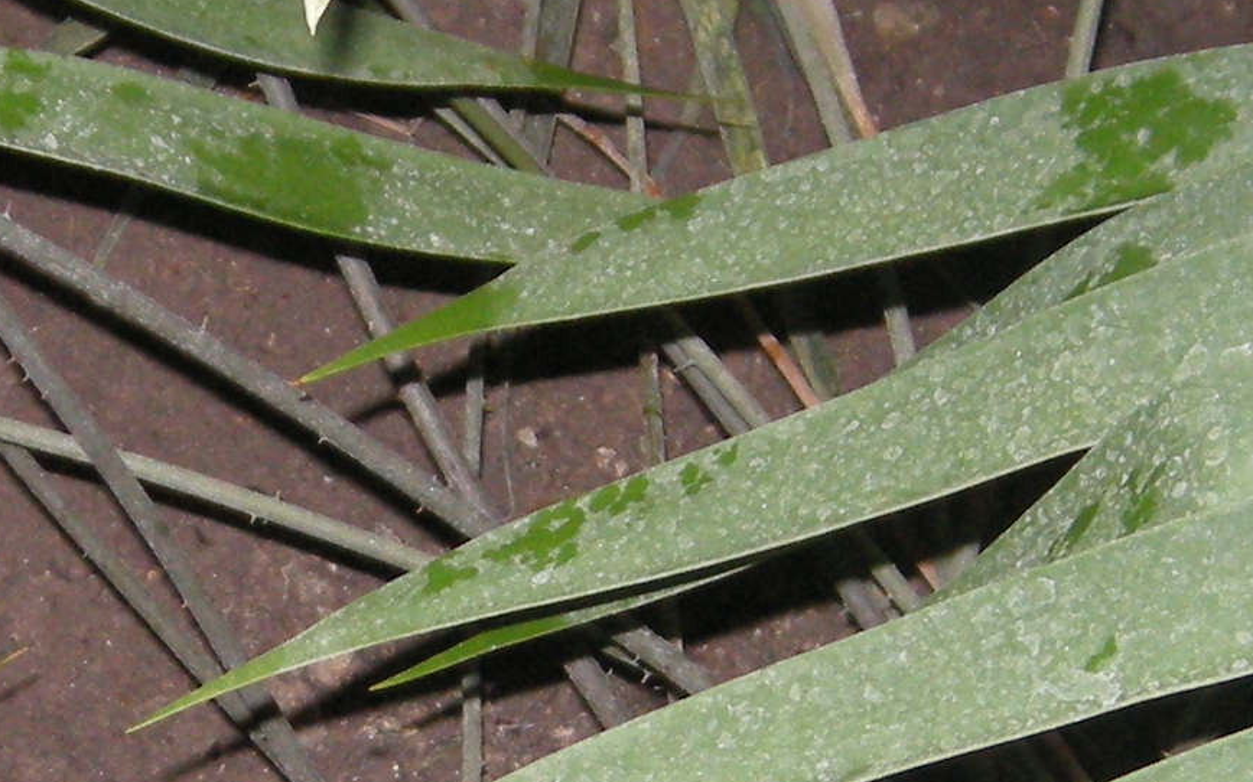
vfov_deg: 7.6
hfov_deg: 12.2
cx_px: 214
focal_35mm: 171
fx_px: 5838
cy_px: 809
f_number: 2.7
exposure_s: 1/60
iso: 153
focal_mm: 7.5
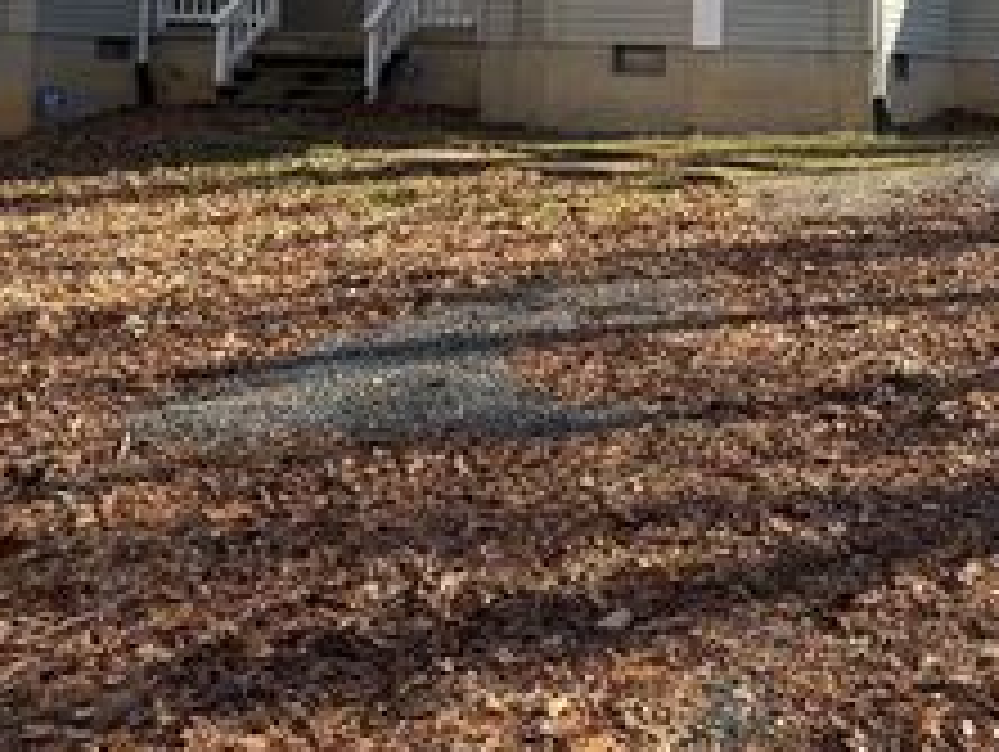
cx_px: 819
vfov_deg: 25.8
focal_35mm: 54
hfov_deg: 34.3
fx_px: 1560
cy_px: 11
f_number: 1.78
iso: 80
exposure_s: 1/1292
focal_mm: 6.76
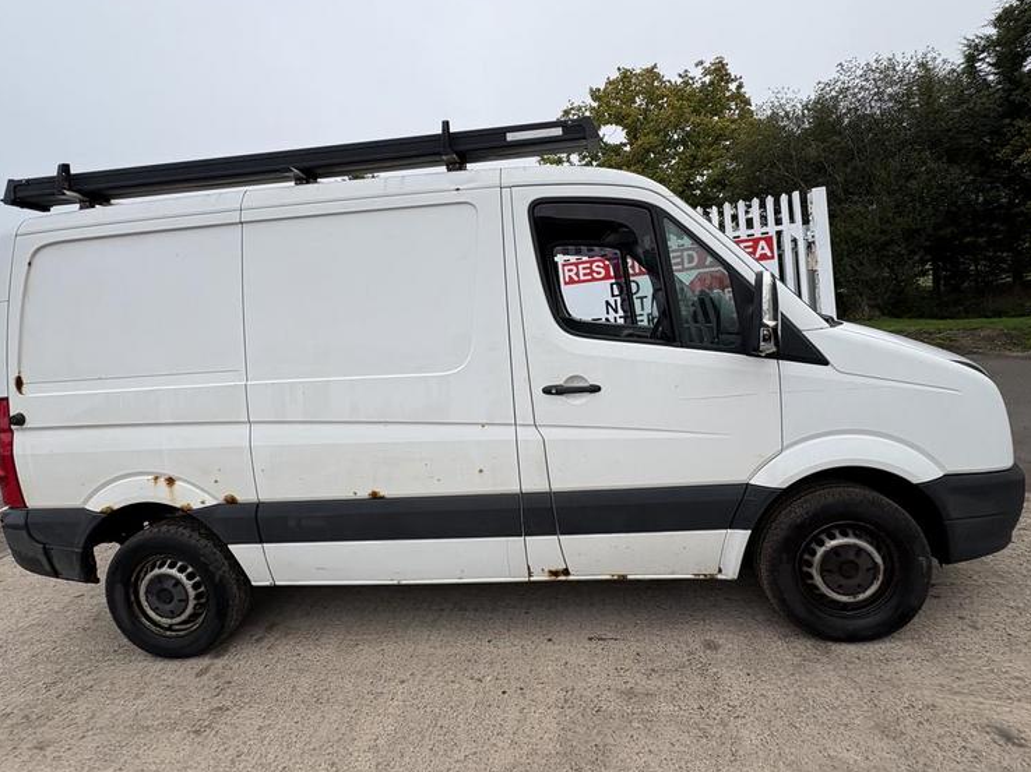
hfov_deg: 91.0
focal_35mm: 17
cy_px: 341
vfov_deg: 74.4
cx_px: 534
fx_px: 506
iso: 40
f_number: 2.2
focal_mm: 2.22
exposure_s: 1/565
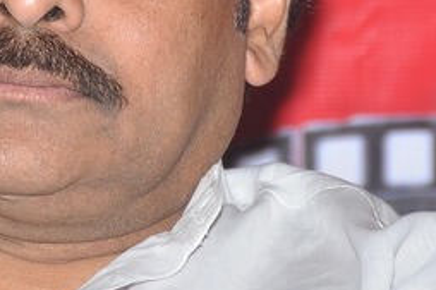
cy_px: 44
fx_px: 9706
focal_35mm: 802
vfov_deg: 1.7
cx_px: 53
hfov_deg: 2.6
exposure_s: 1/125
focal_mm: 170
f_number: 5.6
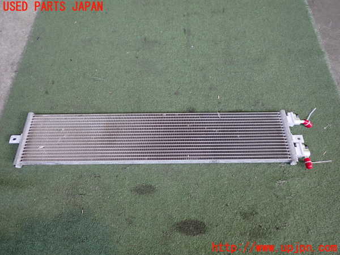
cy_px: 128
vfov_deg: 46.8
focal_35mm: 30
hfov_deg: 60.0
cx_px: 170
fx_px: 295
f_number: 2.3
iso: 200
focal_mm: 5.4
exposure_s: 1/60
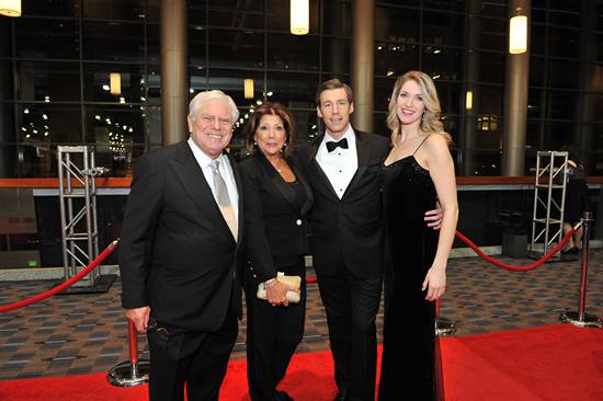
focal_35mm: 24
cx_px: 302
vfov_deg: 53.1
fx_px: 402
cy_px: 200
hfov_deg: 73.8
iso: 1250
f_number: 5.6
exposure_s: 1/125
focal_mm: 24
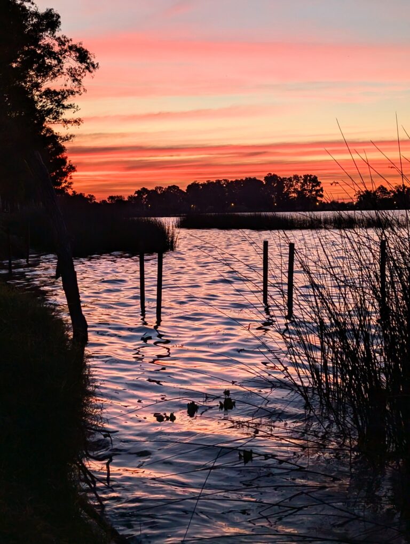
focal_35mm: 49
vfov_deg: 38.9
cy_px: 272
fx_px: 772
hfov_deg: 29.7
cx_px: 205
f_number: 1.68
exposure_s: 1/181
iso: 192
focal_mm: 6.9
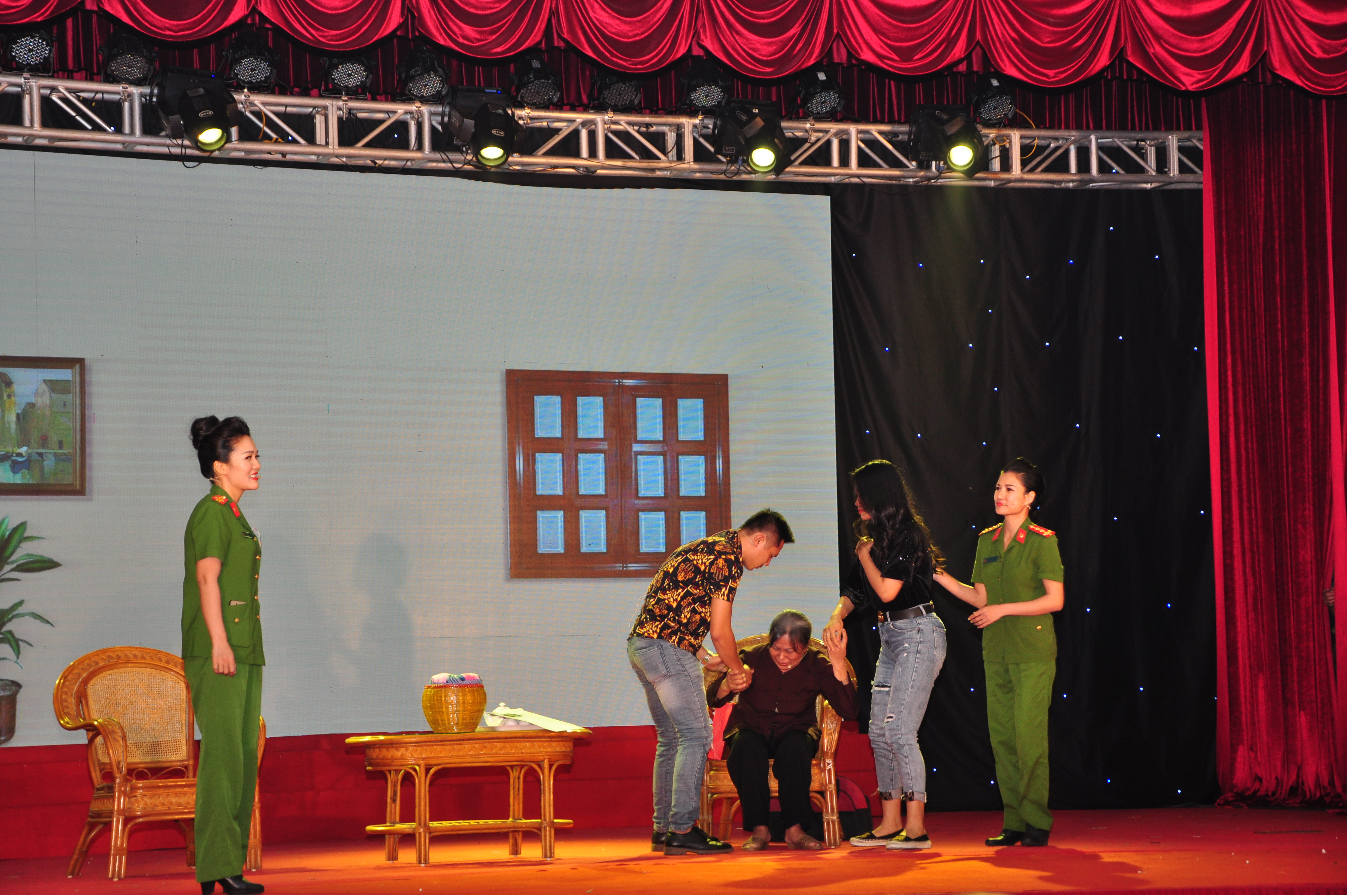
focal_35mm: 78
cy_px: 448
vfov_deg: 17.4
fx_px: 2915
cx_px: 674
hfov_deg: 26.0
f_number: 5
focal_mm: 52
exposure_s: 1/50
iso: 400
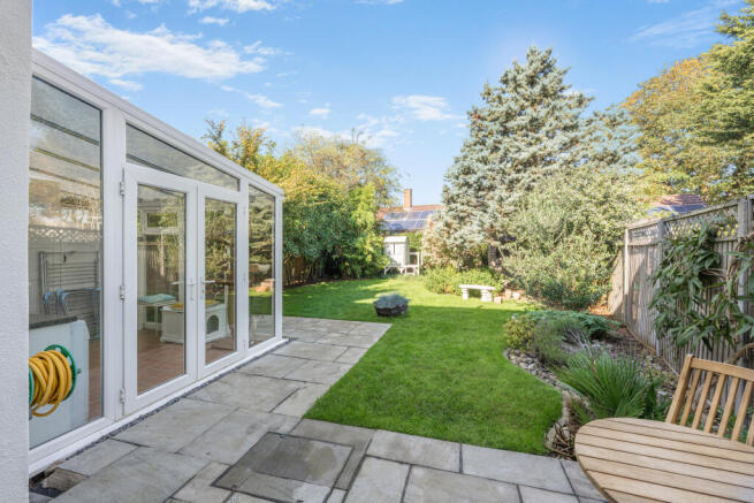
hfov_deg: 104.2
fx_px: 293
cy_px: 252
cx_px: 377
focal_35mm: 14
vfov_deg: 81.2
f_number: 11
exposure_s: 1/40
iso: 64
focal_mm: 14
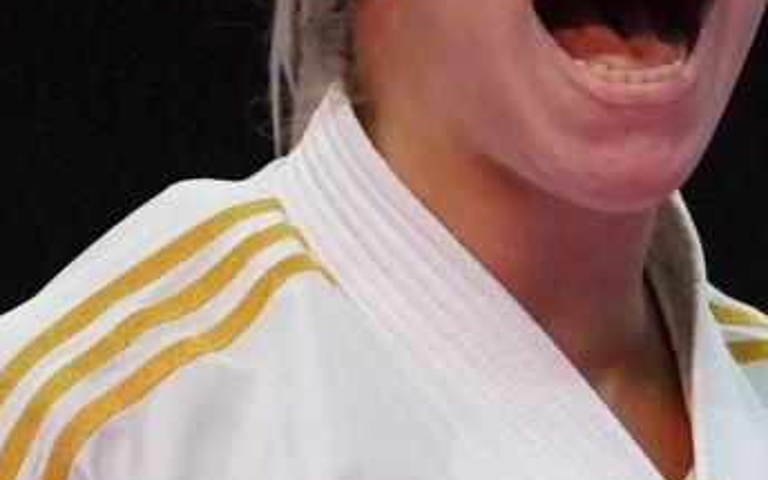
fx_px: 33510
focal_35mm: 1601
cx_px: 348
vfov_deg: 0.8
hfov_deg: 1.3
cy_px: 172
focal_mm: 200
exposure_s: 1/1000
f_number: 2.8
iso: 5000
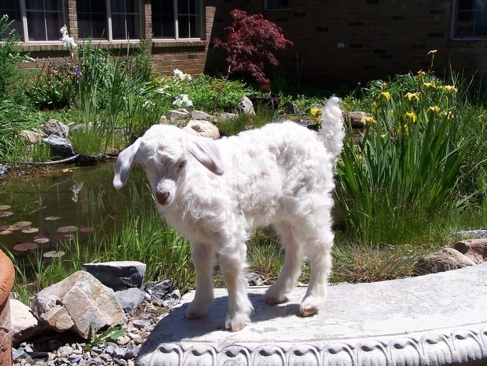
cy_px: 183
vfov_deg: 28.6
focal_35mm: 51
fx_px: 718
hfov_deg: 37.5
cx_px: 244
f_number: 4
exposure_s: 1/800
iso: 80
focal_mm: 8.5
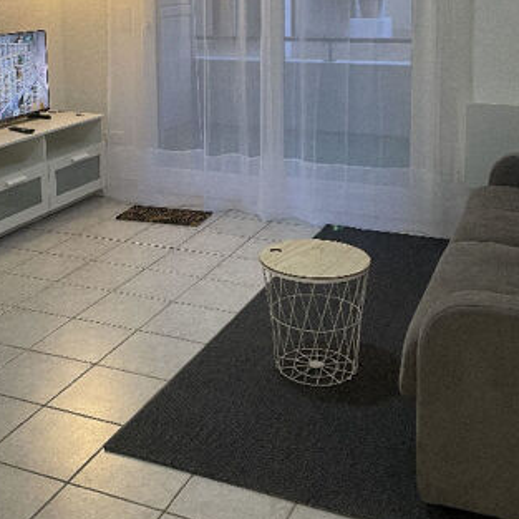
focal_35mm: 47
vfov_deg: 34.7
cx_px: 204
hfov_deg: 35.9
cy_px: 90
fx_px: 797
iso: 160
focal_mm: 4.2
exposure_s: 1/50
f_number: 1.6
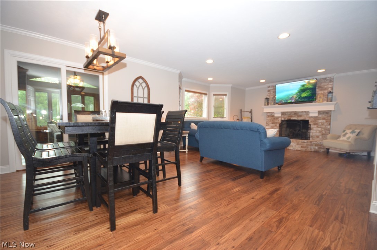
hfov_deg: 100.5
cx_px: 188
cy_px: 125
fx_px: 157
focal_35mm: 15
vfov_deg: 77.1
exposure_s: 1/60
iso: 800
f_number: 4
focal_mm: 10
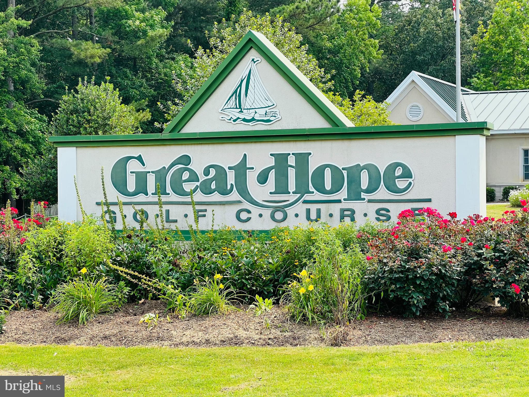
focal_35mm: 77
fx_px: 1177
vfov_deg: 19.1
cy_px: 198
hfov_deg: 25.3
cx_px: 264
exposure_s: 1/270
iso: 32
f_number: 2.8
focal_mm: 9
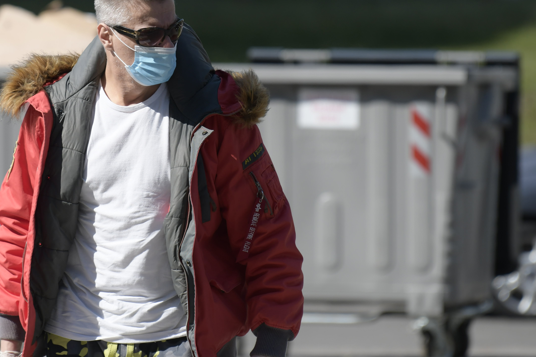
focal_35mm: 283
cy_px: 141
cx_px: 158
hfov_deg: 7.3
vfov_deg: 4.9
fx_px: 4213
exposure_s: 1/4000
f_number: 4
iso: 400
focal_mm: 200
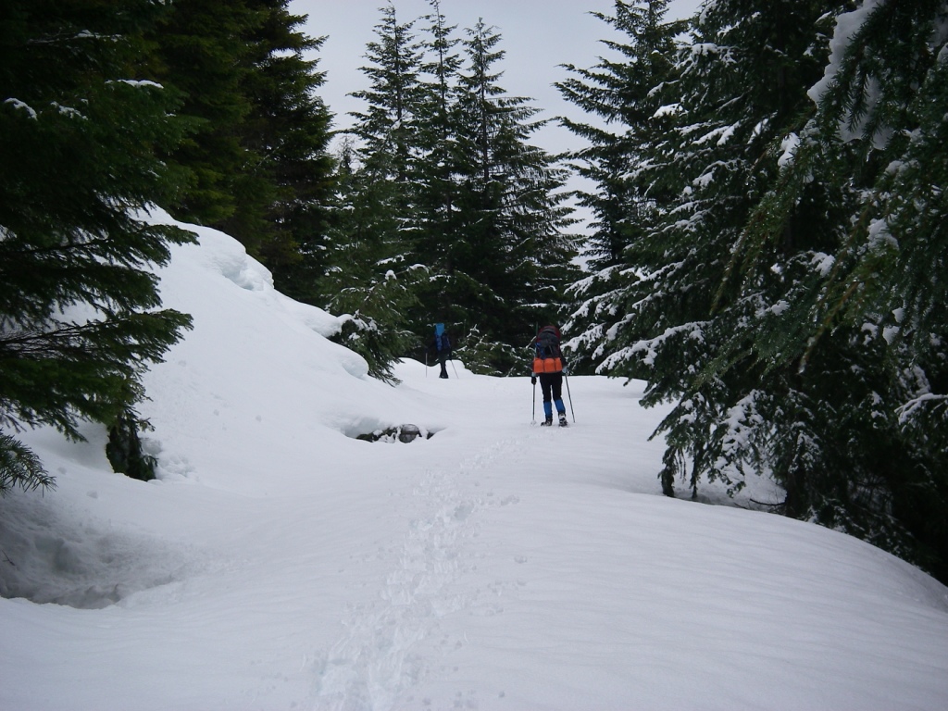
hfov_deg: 27.0
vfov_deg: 20.4
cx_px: 474
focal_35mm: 72
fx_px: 1972
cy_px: 356
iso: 64
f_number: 3.8
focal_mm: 11.9
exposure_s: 1/125
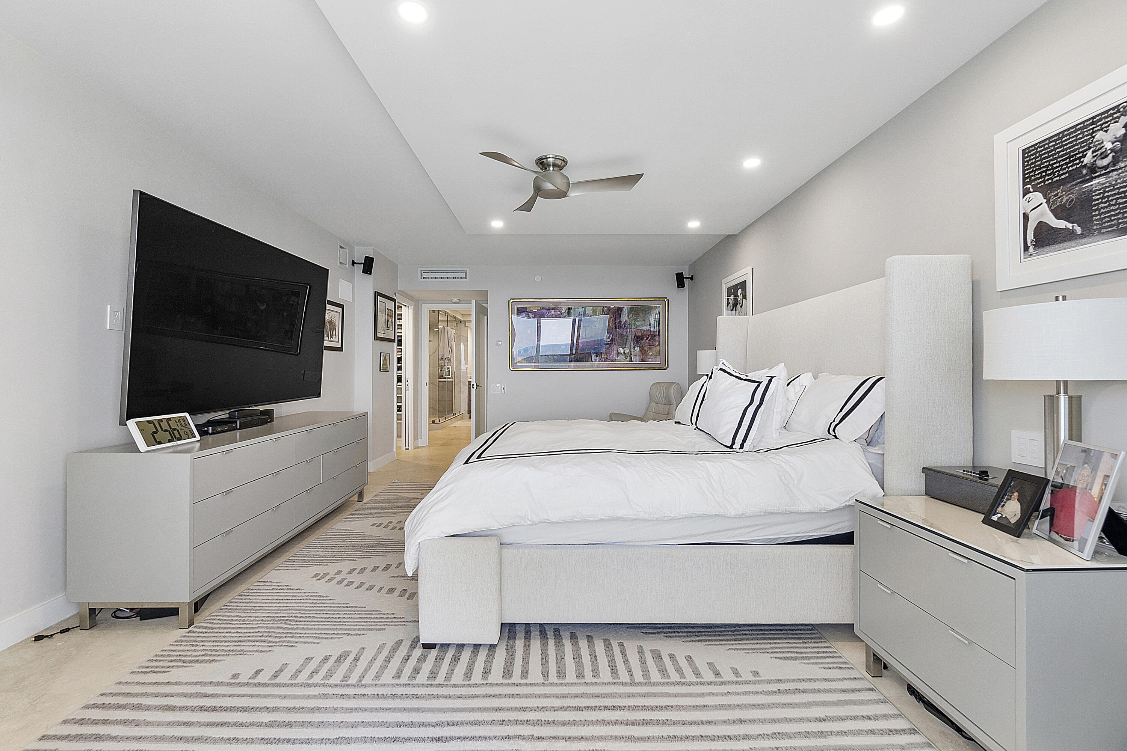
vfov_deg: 77.3
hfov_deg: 100.4
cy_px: 376
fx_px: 470
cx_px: 564
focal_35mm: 15
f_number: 8
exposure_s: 1/30
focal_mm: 10
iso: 250
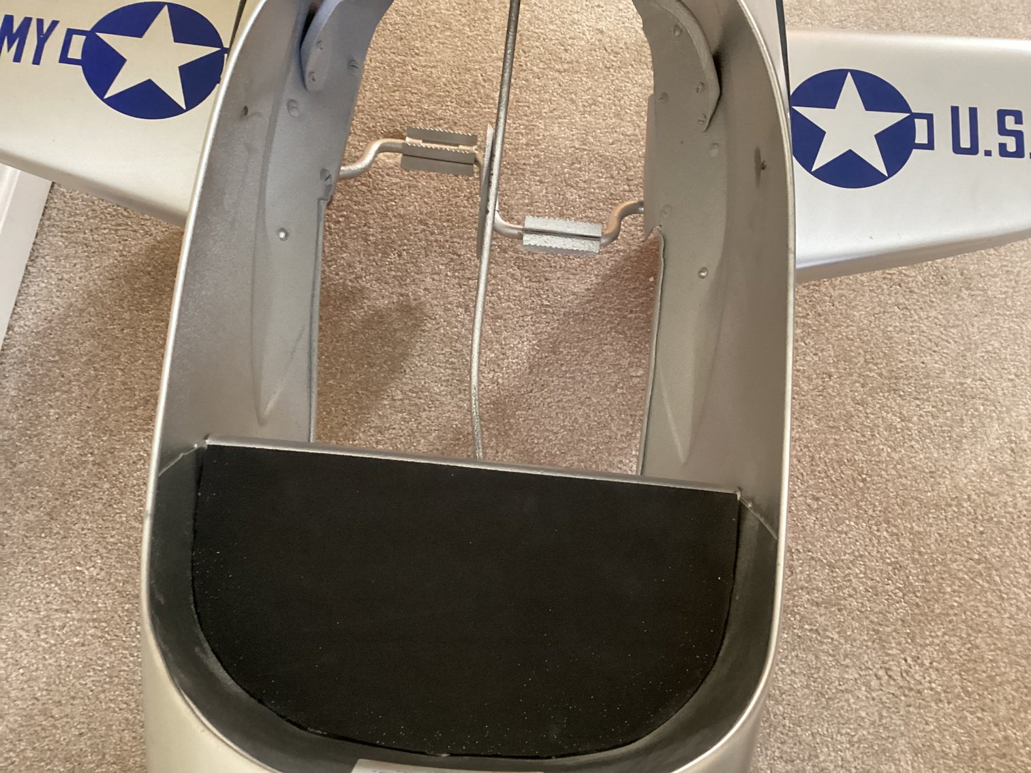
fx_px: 923
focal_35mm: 31
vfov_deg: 45.4
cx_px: 516
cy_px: 386
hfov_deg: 58.3
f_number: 2.4
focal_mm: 3.3
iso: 320
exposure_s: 1/30
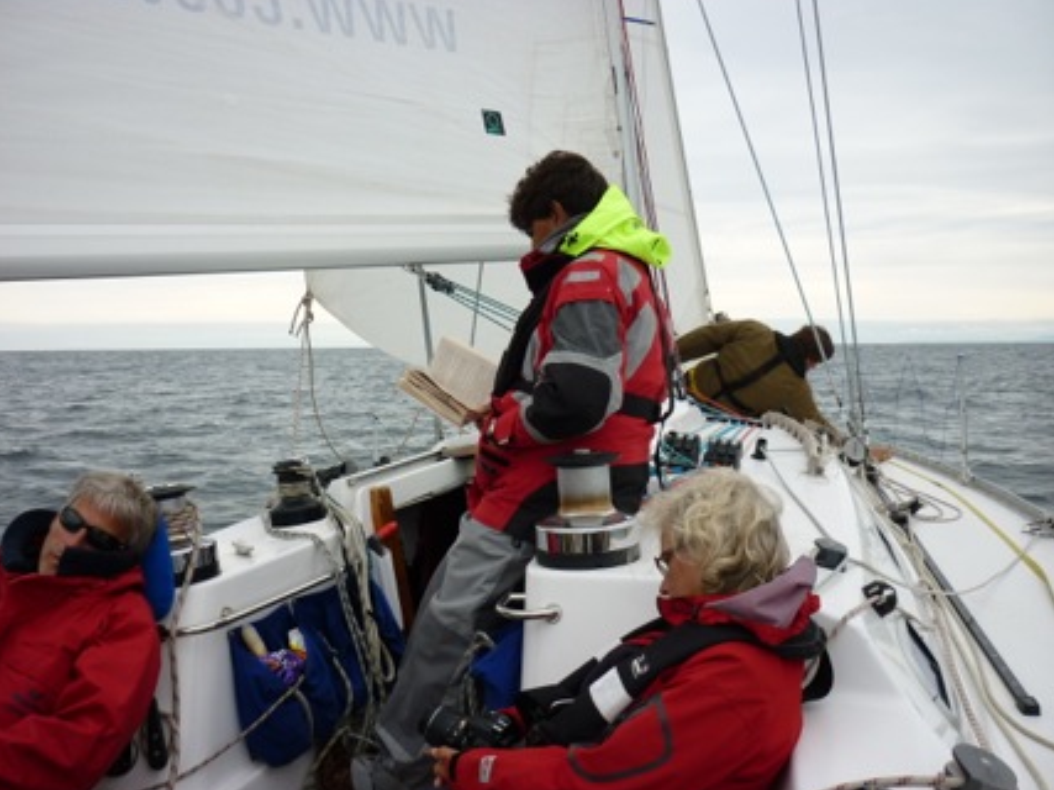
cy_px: 400
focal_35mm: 34
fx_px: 1035
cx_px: 513
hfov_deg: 54.0
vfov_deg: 41.8
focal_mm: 5.5
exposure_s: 1/640
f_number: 2.8
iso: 80
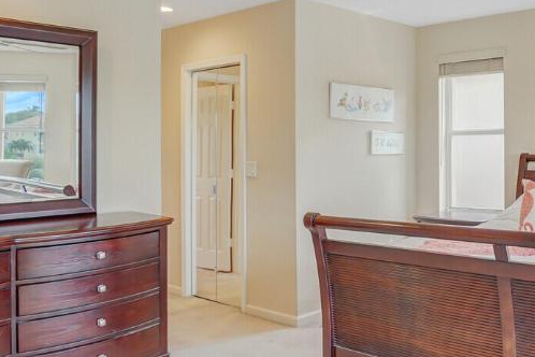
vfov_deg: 35.9
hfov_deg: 50.2
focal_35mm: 37
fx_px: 550
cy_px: 153
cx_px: 388
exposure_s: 1/80
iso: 800
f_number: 6.3
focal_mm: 16
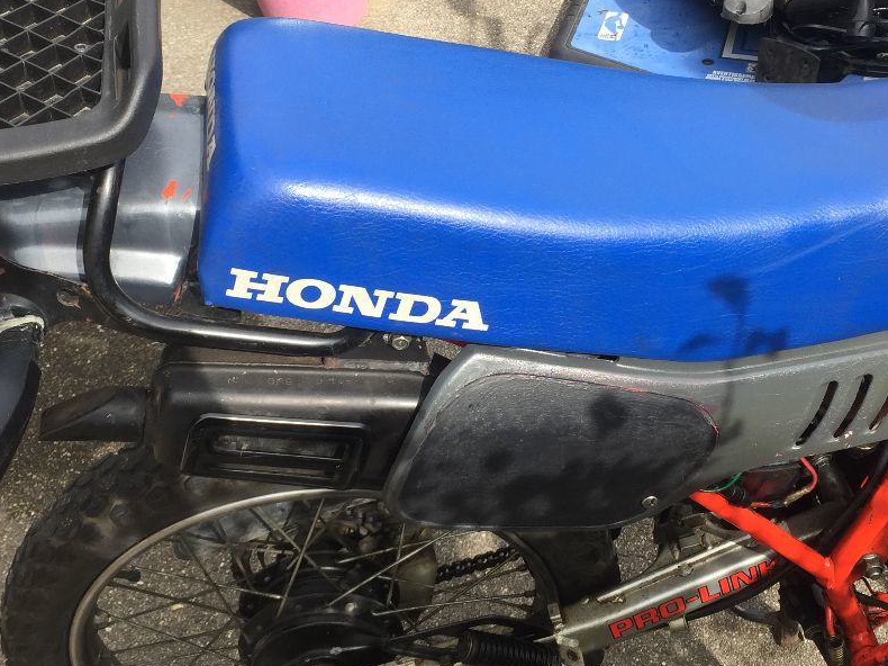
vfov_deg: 30.8
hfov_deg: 40.4
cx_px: 452
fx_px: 1205
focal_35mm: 47
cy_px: 276
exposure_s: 1/670
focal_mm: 4.15
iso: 32
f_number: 2.2
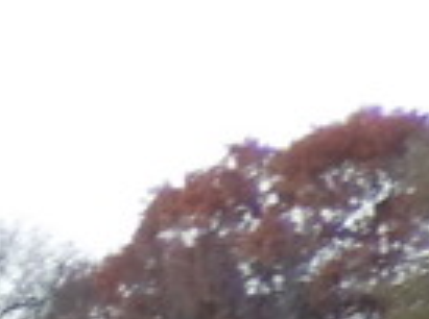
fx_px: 14190
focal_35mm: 1148
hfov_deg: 1.7
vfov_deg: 1.3
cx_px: -758
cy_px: 869
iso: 200
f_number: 5.6
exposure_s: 1/200
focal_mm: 35
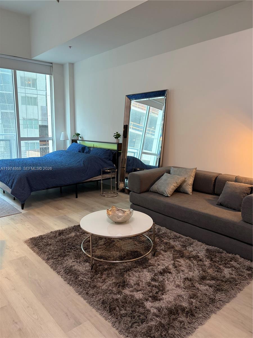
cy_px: 169
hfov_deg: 53.1
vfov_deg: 67.3
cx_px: 126
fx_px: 253
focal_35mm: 26
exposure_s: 1/60
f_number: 1.6
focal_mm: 5.96
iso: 200
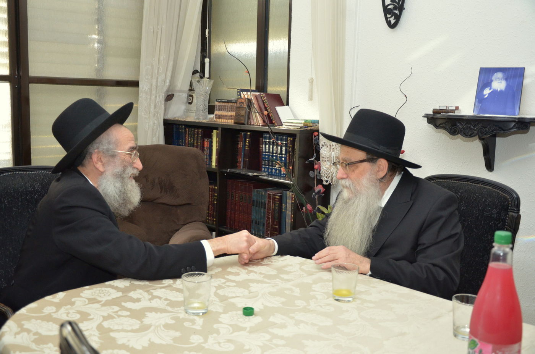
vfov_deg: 34.1
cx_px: 268
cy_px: 177
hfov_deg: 49.6
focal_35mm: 39
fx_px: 578
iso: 1600
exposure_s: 1/320
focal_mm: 26
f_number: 5
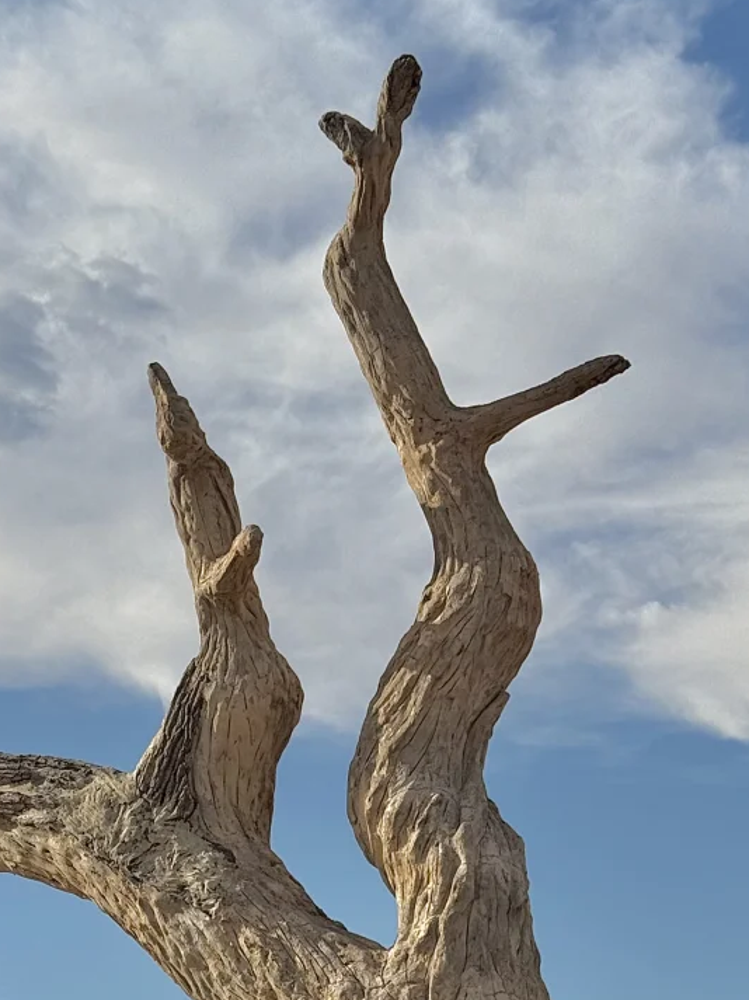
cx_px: 91
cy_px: 871
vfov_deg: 19.9
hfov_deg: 15.1
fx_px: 2801
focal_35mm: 97
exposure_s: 1/8772
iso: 64
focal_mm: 6.76
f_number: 1.78
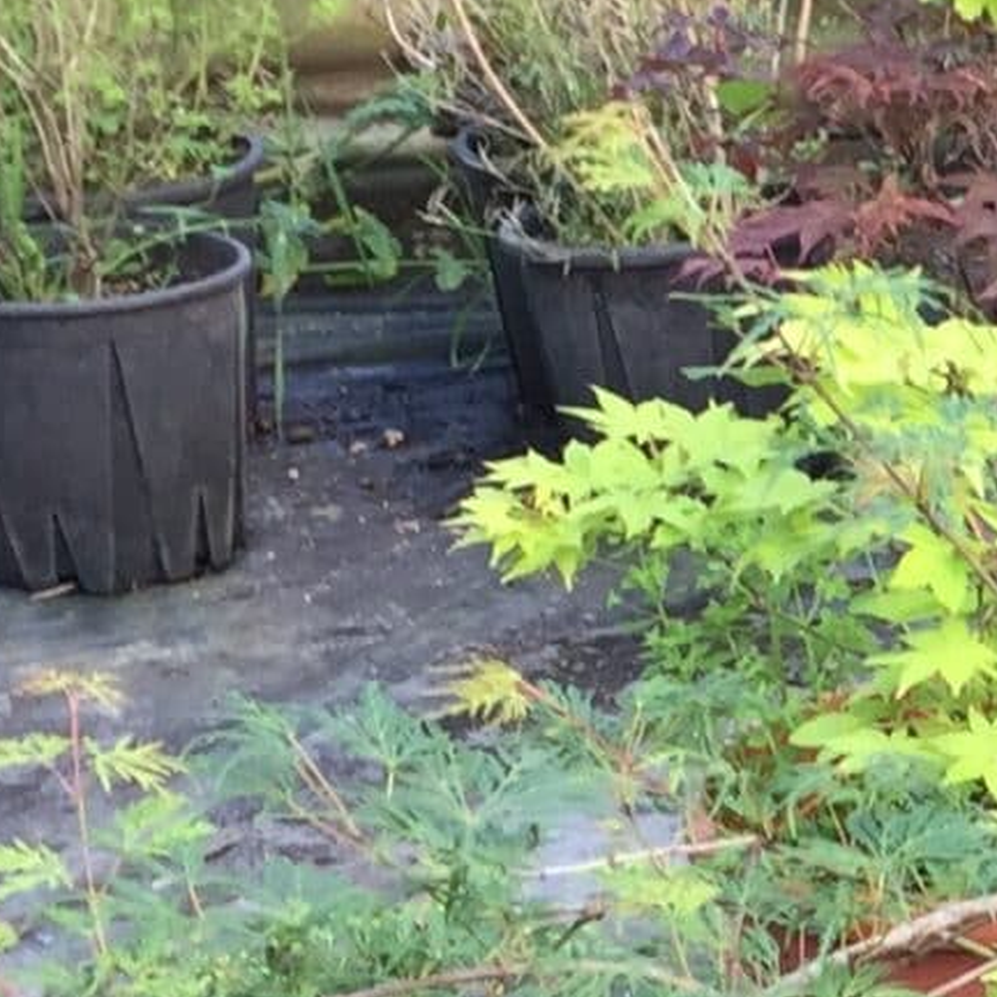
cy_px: 1124
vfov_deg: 11.3
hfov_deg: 10.5
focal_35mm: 152
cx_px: 1999
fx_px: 4953
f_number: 2.2
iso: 32
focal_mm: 4.15
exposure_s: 1/50
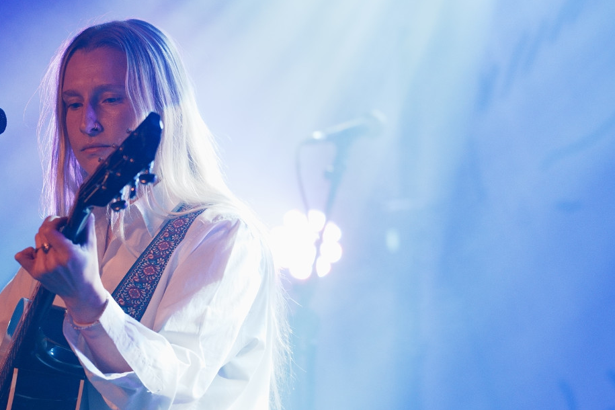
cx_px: 93
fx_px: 3569
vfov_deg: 6.6
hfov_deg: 9.8
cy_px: 287
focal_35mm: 209
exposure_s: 1/125
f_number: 1.6
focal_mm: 75
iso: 160
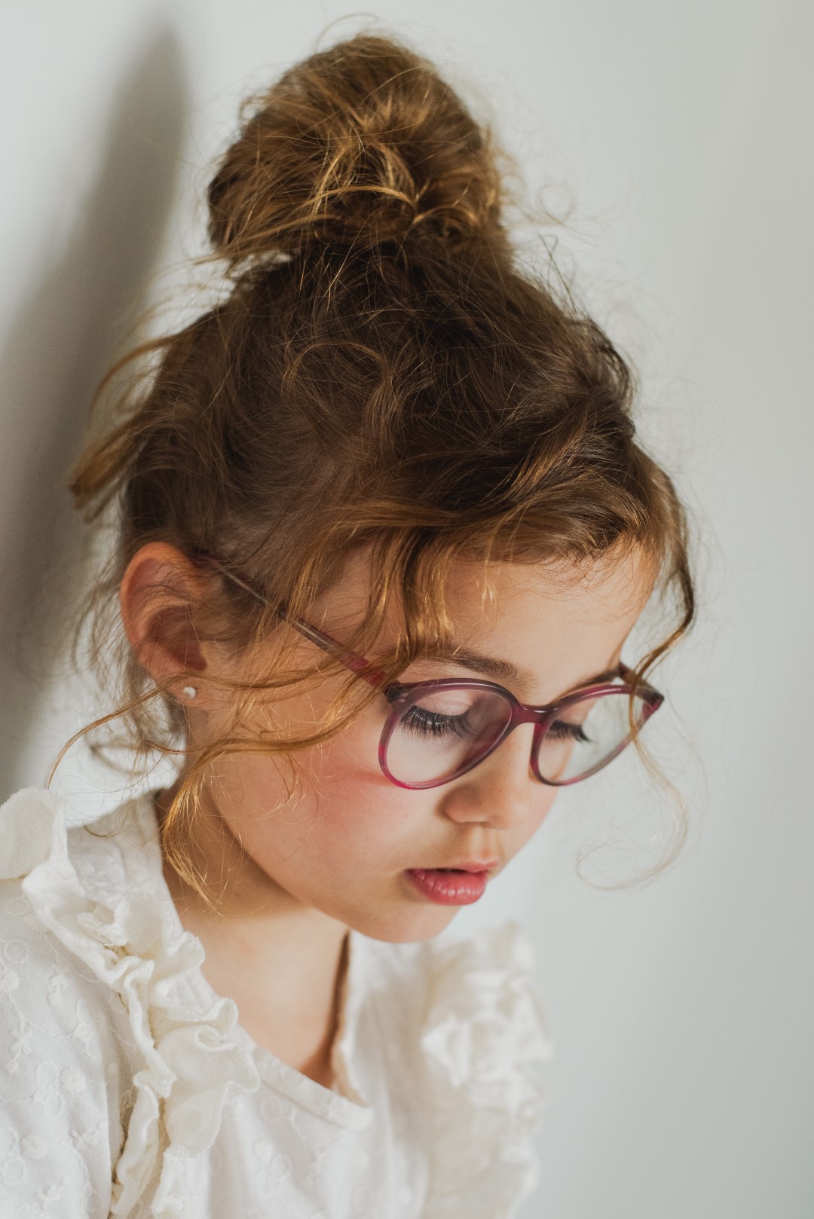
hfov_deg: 27.0
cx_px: 407
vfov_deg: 39.6
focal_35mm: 50
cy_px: 610
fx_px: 1694
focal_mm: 50
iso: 2000
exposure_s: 1/320
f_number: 4
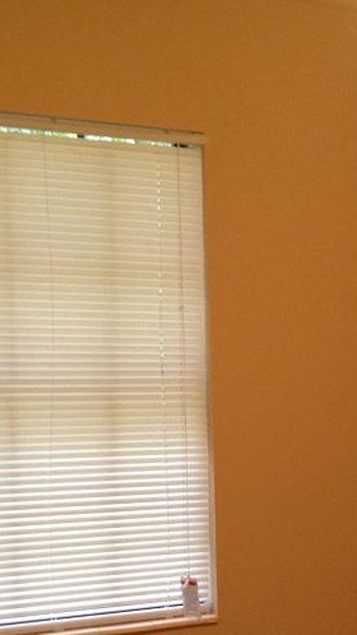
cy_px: 611
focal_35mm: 102
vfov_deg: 20.4
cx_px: 436
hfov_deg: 11.6
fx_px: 1717
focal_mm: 4.28
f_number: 2.4
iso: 100
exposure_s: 1/20
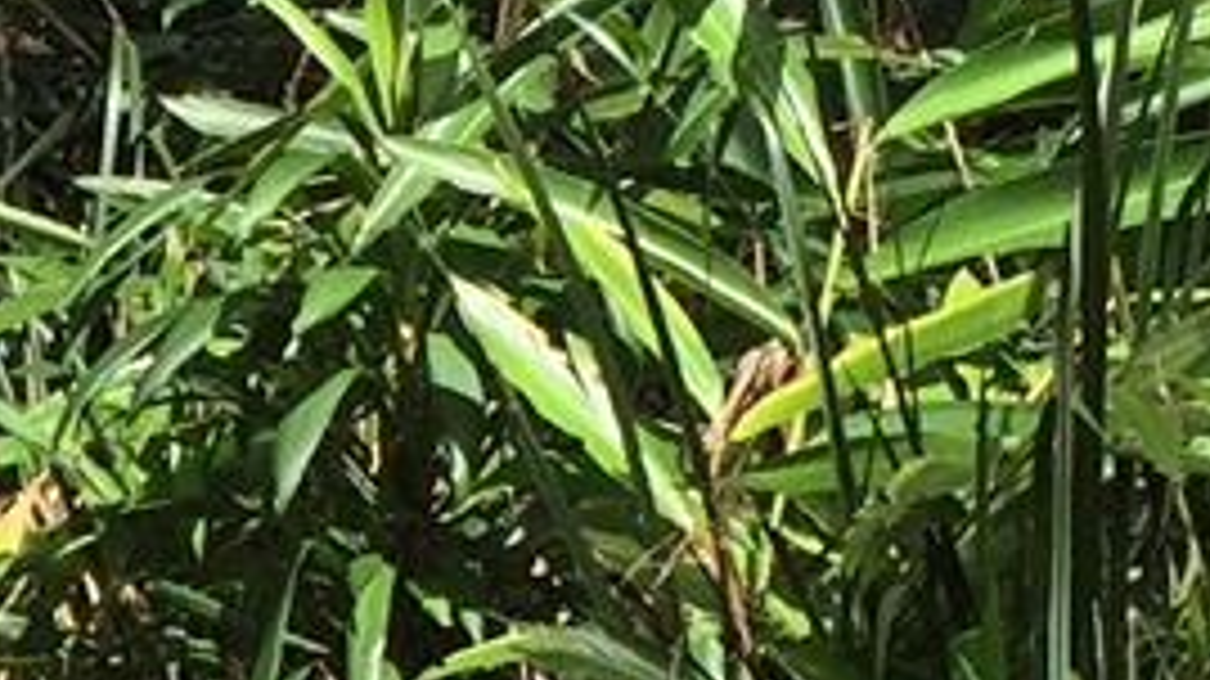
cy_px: 1180
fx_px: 6157
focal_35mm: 192
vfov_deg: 6.2
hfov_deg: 11.0
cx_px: -297
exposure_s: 1/732
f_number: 2.2
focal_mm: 4.15
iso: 32
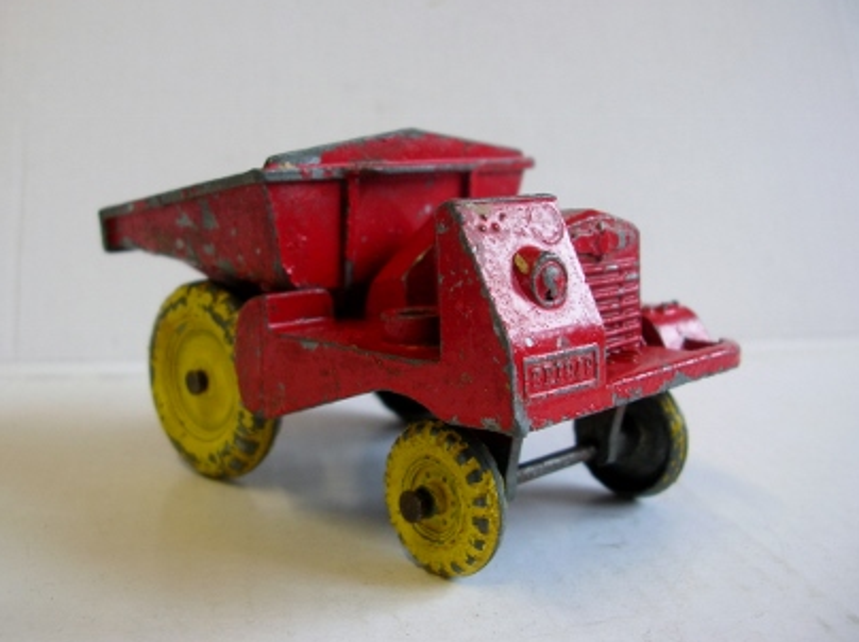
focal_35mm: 39
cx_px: 398
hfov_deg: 47.9
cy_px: 301
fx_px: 967
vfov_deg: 36.7
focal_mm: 5.8
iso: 50
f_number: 2.8
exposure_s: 1/11.7
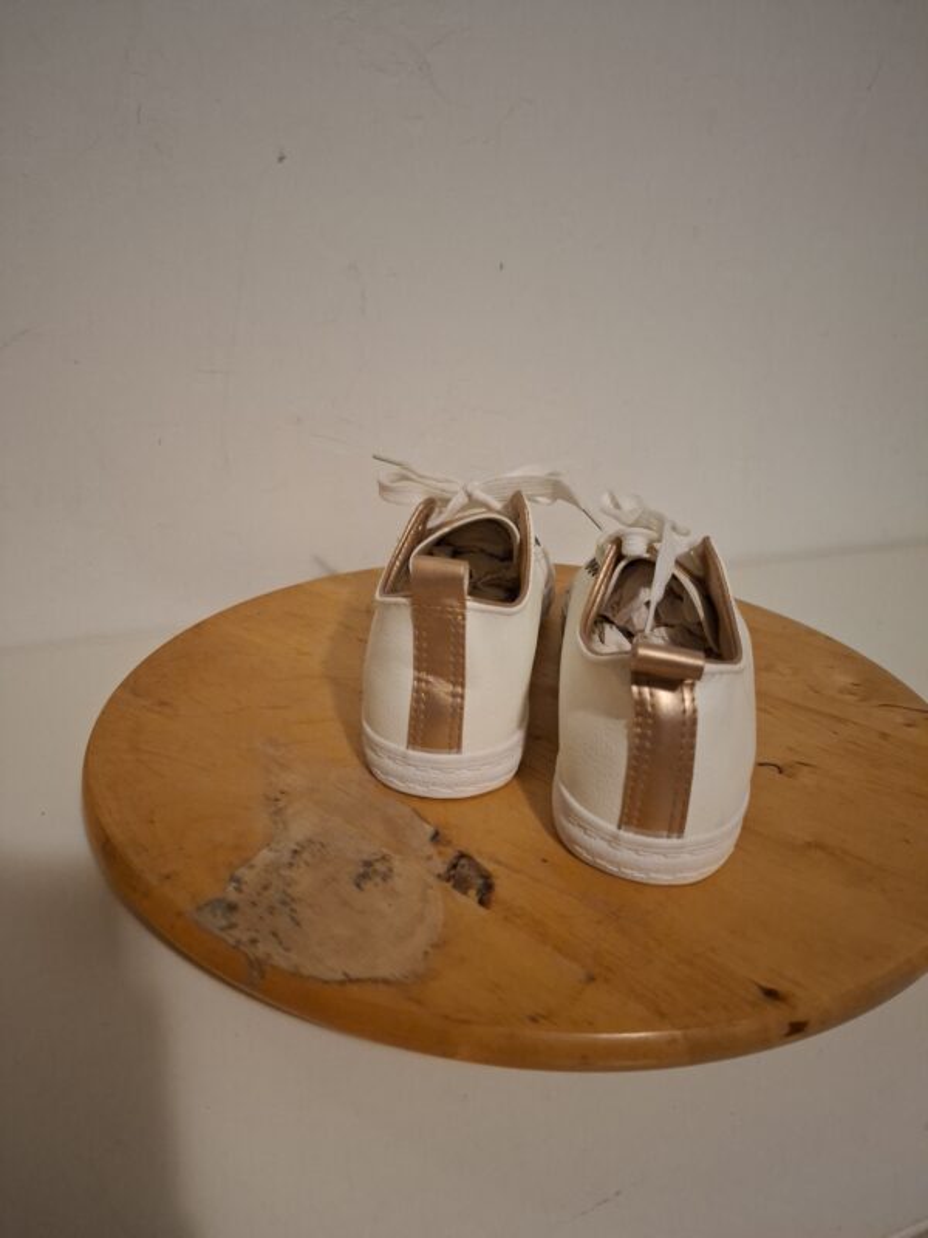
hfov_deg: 58.9
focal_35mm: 23
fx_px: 822
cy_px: 619
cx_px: 464
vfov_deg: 73.9
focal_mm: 5.54
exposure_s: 1/24
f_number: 1.8
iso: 800
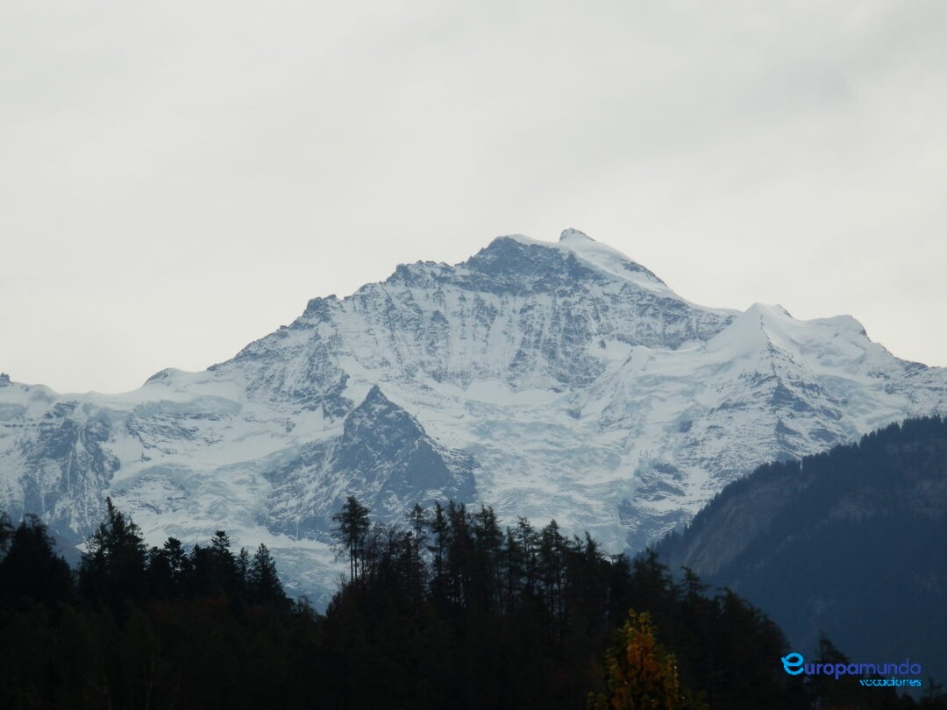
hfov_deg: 11.7
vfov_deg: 8.8
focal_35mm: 169
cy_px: 355
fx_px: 4623
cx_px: 474
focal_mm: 30.2
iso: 80
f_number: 5.7
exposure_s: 1/640
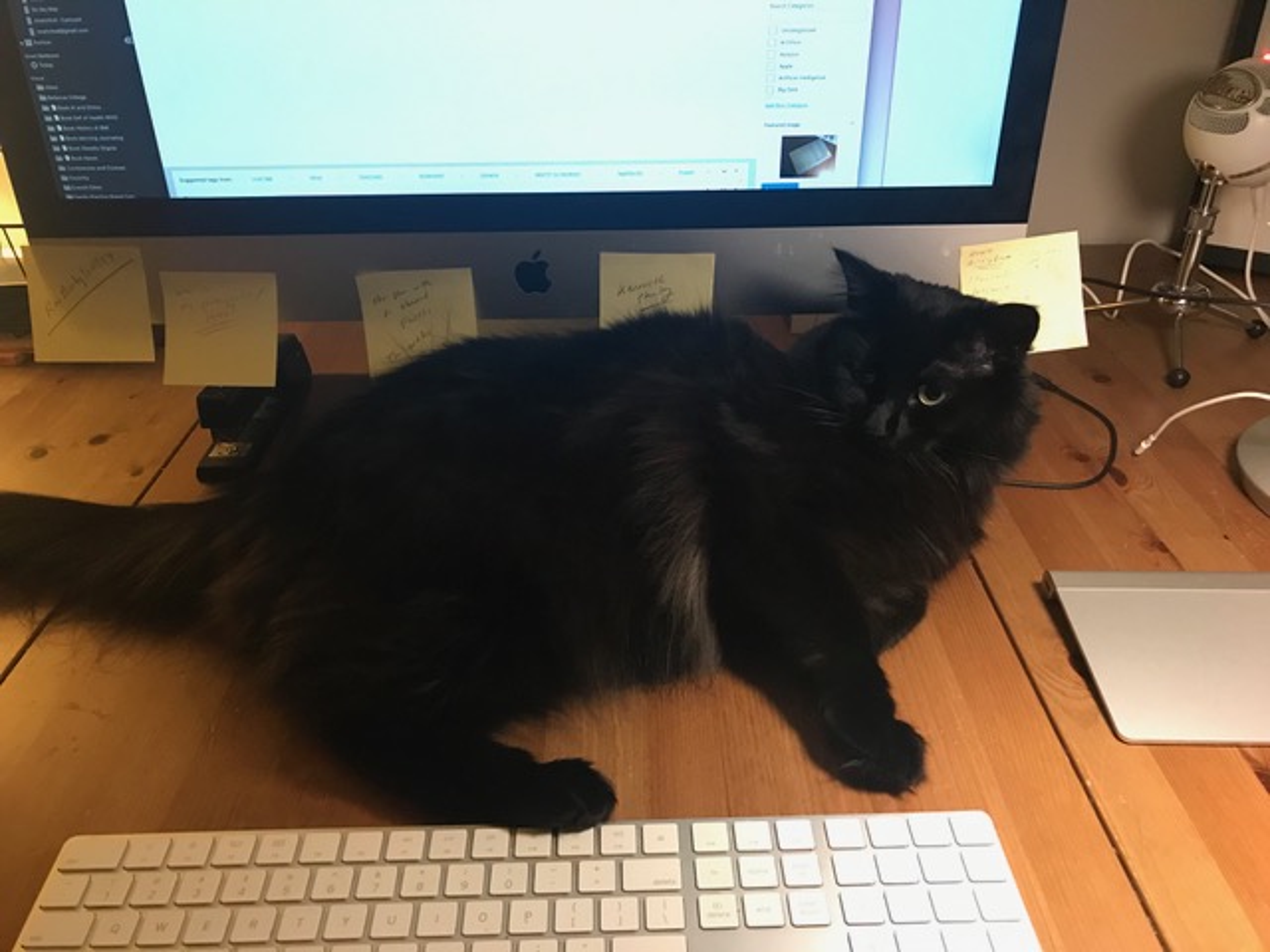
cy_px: 476
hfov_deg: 63.4
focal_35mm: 28
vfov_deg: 49.7
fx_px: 1027
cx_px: 635
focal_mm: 3.99
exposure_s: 1/15
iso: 100
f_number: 1.8
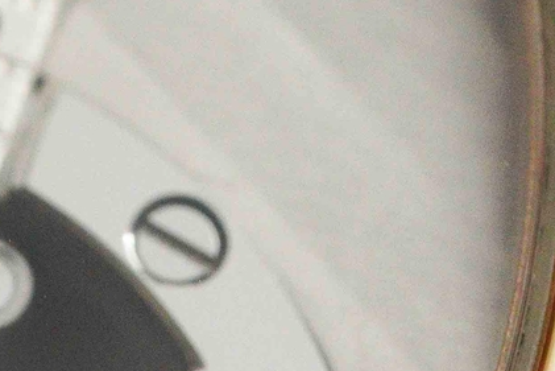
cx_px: -471
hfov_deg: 3.1
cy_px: 450
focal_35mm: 656
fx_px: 10116
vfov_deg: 2.1
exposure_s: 1/160
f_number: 5.6
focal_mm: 90
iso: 2500
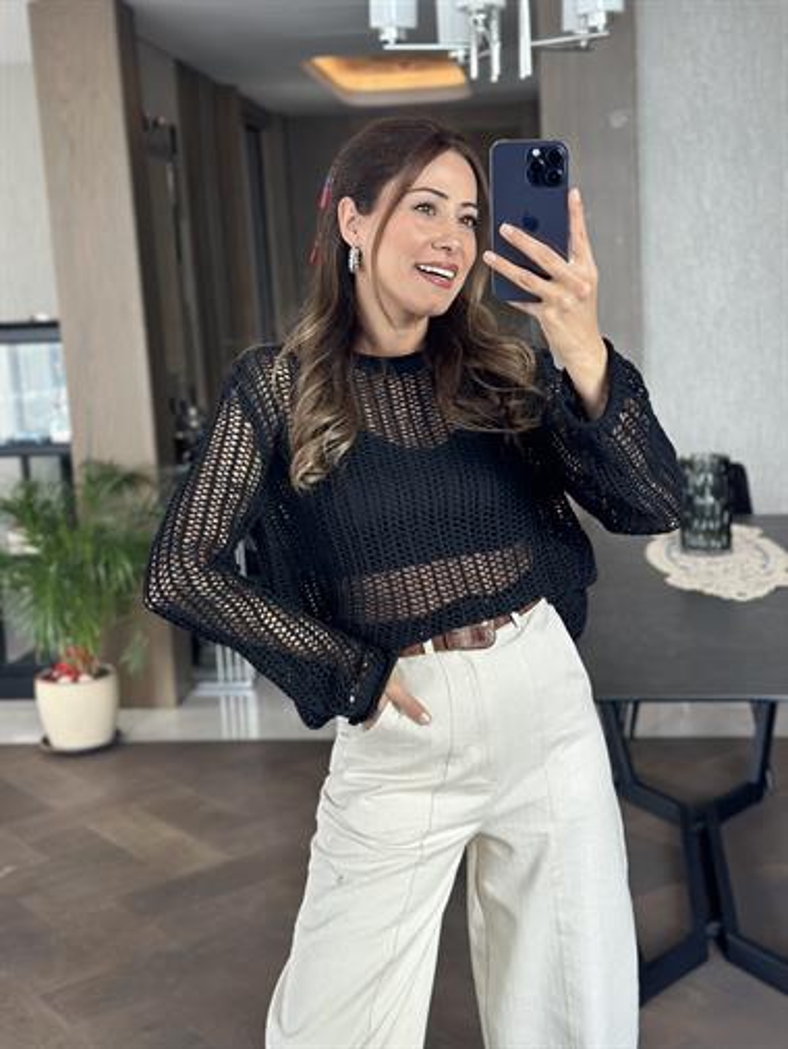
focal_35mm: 48
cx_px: 394
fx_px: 1456
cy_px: 524
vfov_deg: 39.6
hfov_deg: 30.3
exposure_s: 1/110
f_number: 1.78
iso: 125
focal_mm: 6.86
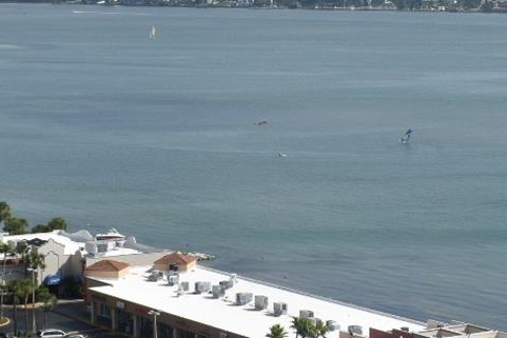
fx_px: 1756
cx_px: 483
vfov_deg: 11.0
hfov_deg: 16.2
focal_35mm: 125
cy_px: 90
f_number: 9
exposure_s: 1/320
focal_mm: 25
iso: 100
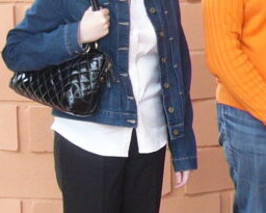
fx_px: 1008
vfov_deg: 12.1
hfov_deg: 15.0
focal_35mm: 128
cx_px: 185
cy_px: 117
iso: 100
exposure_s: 1/50
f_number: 2.8
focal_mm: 5.8
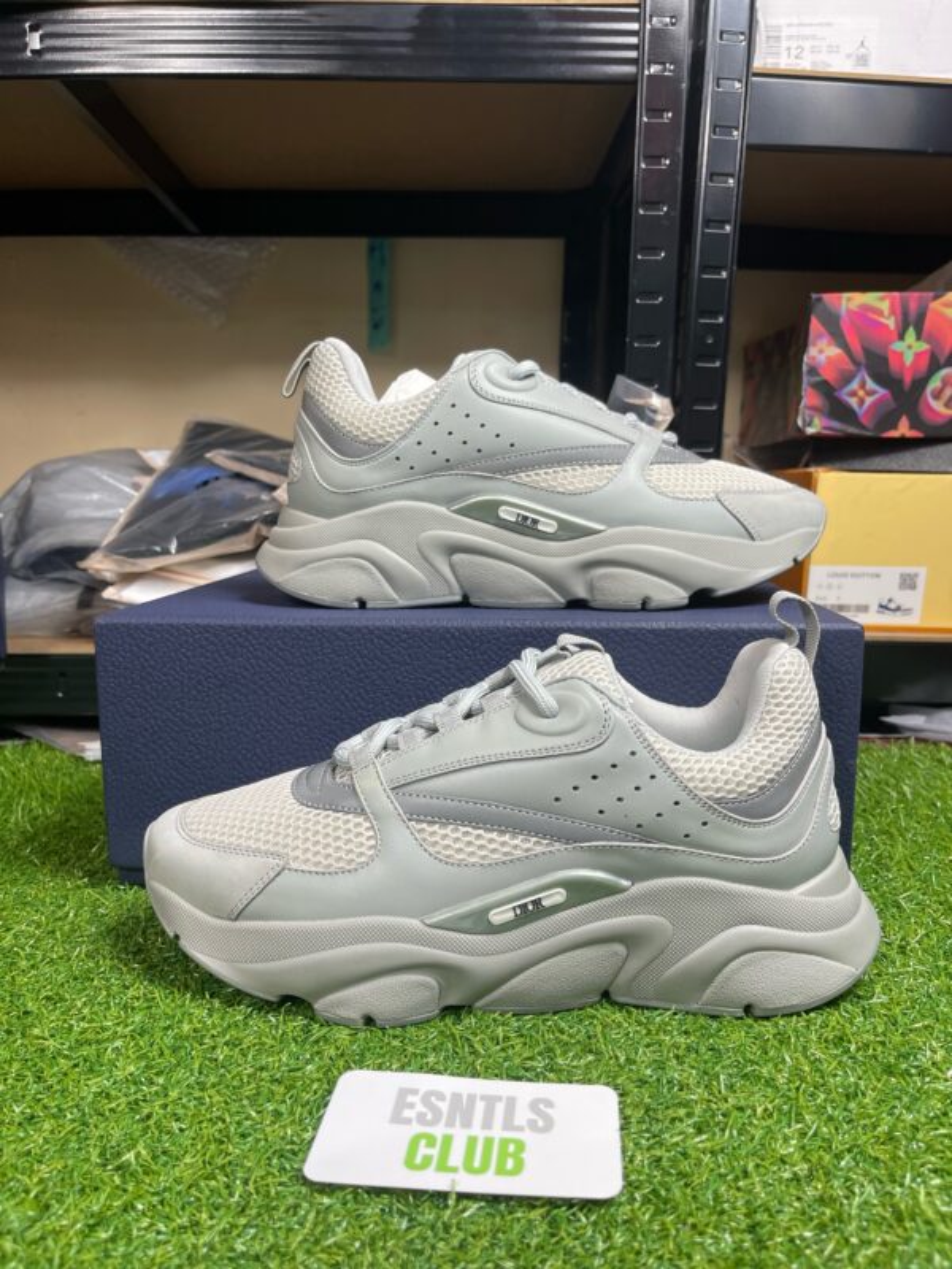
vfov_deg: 67.3
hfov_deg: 53.1
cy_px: 634
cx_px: 476
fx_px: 953
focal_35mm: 26
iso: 80
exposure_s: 1/100
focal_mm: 5.1
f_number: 1.6
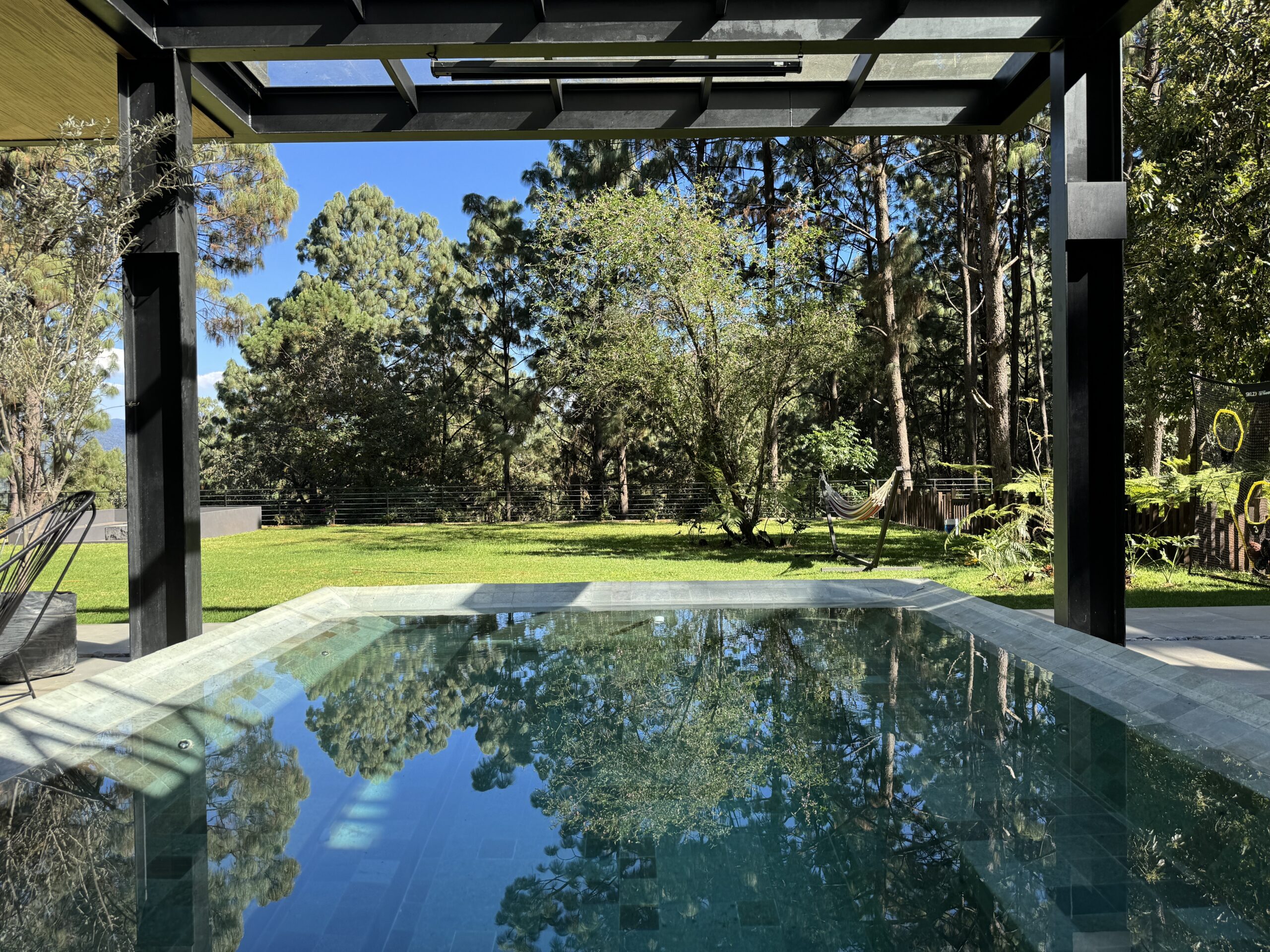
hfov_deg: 71.6
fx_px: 881
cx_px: 635
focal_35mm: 24
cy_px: 476
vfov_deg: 56.8
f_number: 1.78
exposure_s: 1/900
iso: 80
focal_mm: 6.86
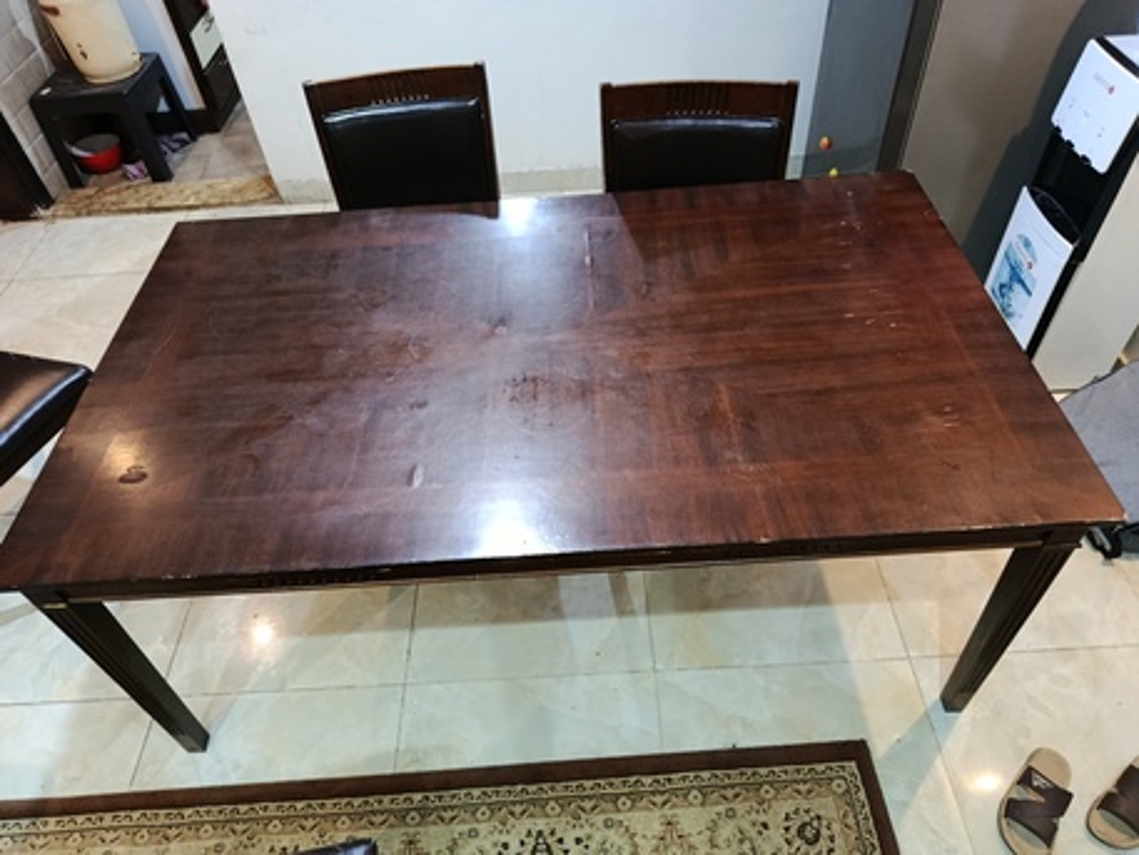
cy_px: 428
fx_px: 790
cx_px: 570
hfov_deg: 71.6
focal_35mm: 24
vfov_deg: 56.8
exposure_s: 1/30
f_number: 1.7
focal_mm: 5.24
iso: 1348
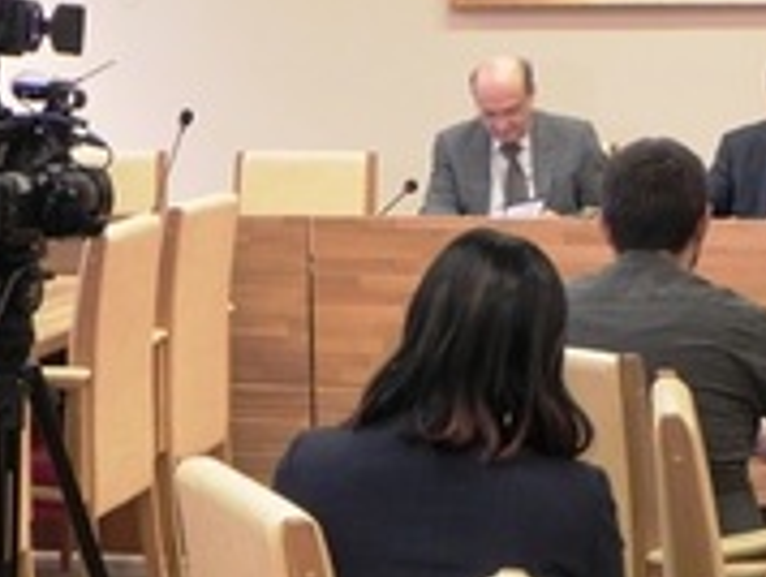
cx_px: 435
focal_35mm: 127
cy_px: 467
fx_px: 2814
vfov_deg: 11.7
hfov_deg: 15.5
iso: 301
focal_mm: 10.3
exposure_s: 1/30
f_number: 3.5
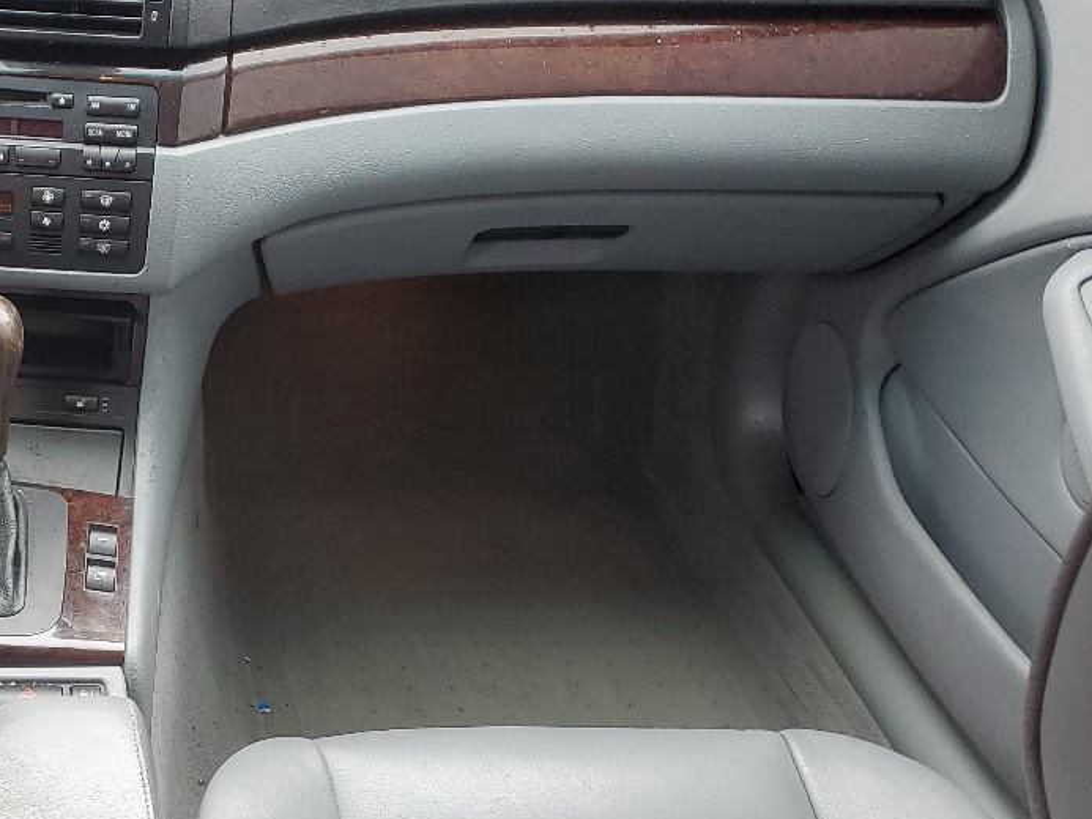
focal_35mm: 60
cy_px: 628
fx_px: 1893
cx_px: -27
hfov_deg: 29.8
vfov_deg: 24.1
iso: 50
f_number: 1.5
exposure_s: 1/161
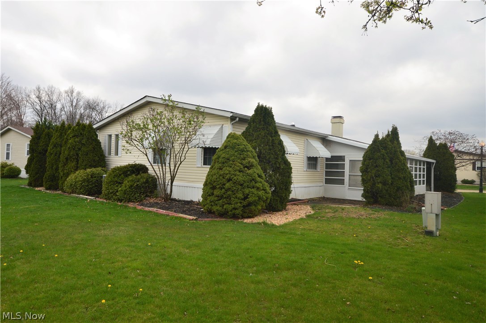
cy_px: 162
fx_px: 283
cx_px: 243
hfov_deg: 81.3
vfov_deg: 59.4
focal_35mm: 21
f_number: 11
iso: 400
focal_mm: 14
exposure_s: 1/400
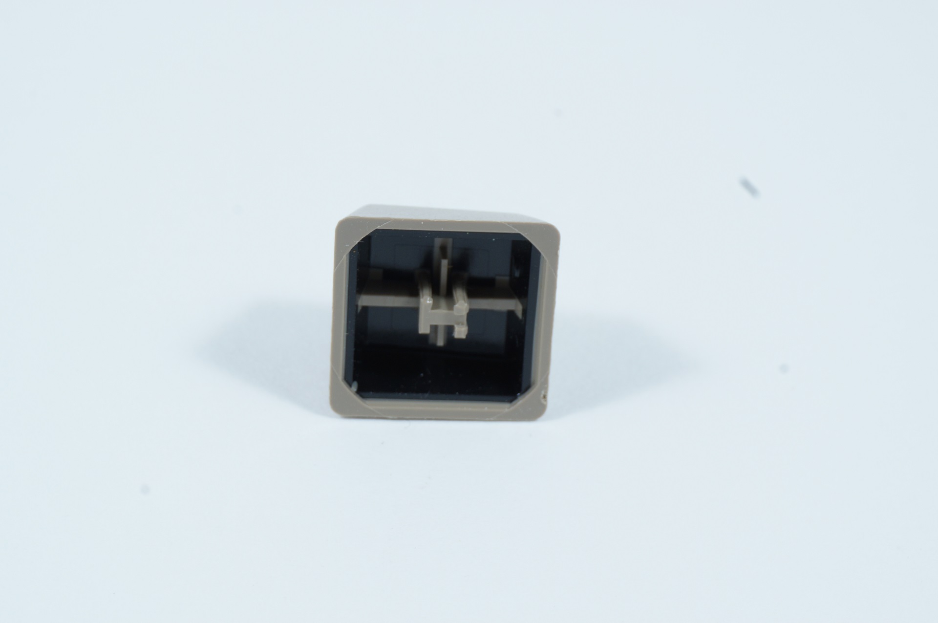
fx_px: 1952
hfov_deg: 27.0
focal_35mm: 75
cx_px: 469
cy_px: 312
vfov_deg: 18.1
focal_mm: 50
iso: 200
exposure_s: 1/4
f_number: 11
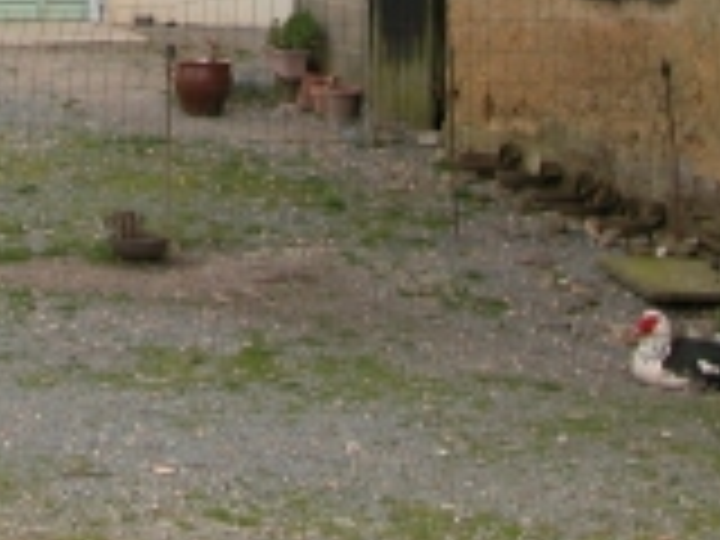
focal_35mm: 149
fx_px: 3099
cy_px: -536
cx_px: 4
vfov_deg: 9.3
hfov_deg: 13.1
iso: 100
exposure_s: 1/207
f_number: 5
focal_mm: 8.9
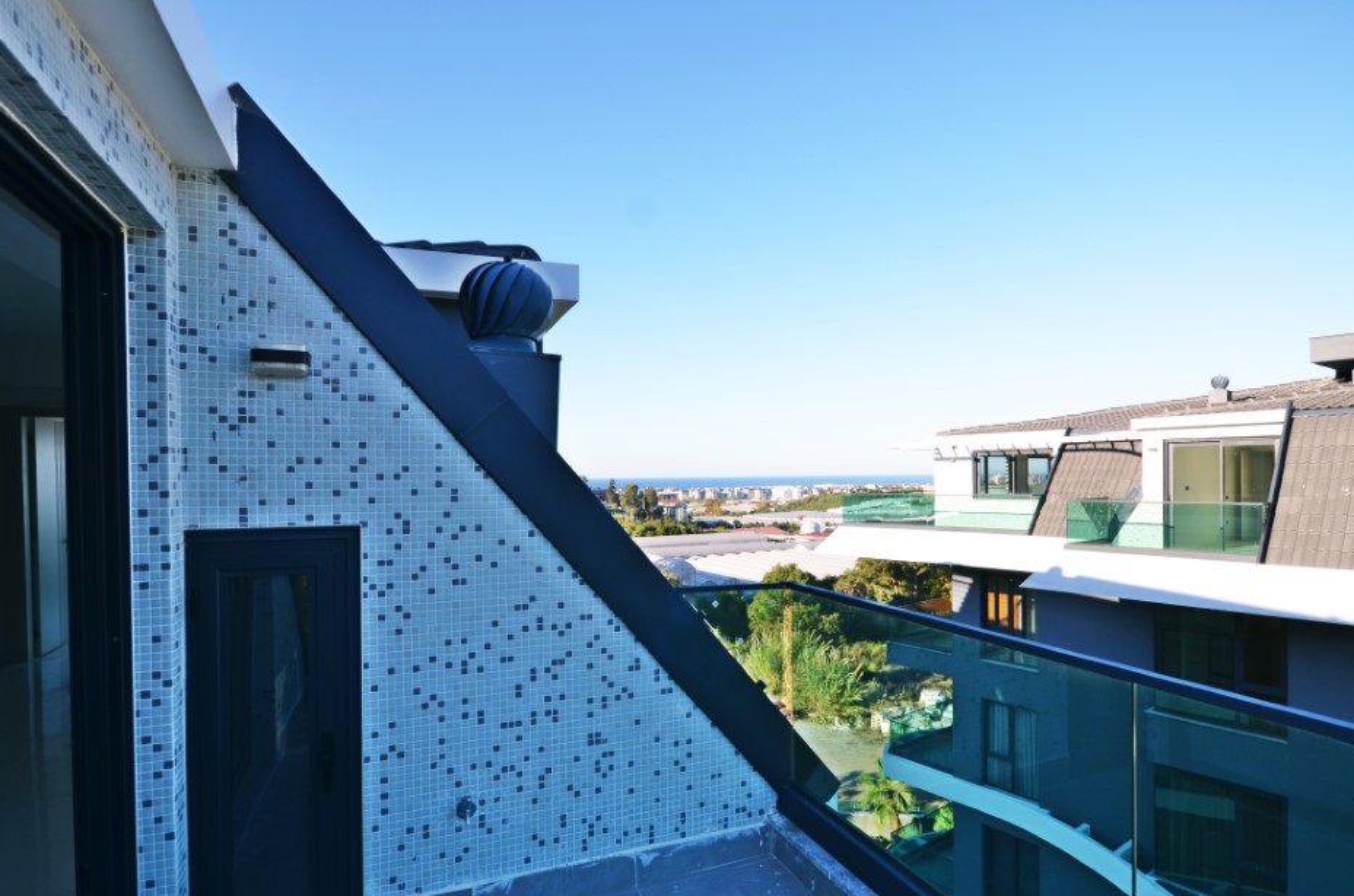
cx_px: 716
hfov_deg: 82.3
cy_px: 467
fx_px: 774
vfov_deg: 60.1
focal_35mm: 21
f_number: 7.1
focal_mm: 11
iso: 100
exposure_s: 1/200
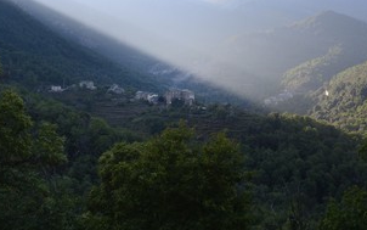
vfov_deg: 25.2
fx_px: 510
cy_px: 69
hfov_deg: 39.4
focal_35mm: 51
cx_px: 220
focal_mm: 36
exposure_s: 1/160
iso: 200
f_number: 9
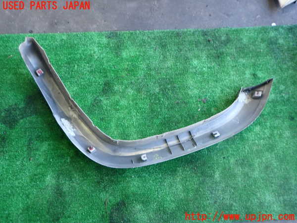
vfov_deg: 46.8
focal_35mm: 30
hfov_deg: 60.0
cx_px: 148
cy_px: 112
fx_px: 257
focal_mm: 5.4
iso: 200
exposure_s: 1/50
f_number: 2.3
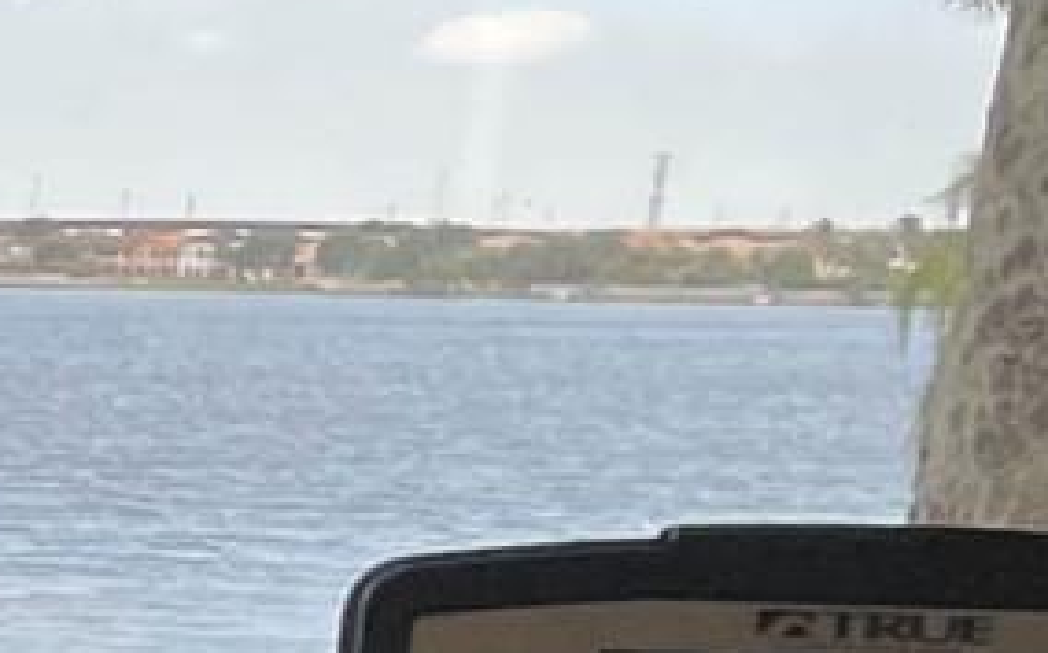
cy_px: 1546
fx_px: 5679
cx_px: -2303
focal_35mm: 199
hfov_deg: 8.5
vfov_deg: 6.3
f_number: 1.6
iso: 50
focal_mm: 4.2
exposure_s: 1/120
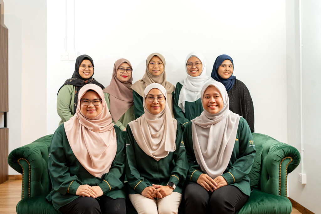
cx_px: 160
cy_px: 107
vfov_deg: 37.9
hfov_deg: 54.4
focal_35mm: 35
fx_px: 312
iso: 800
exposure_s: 1/200
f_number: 4
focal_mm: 35
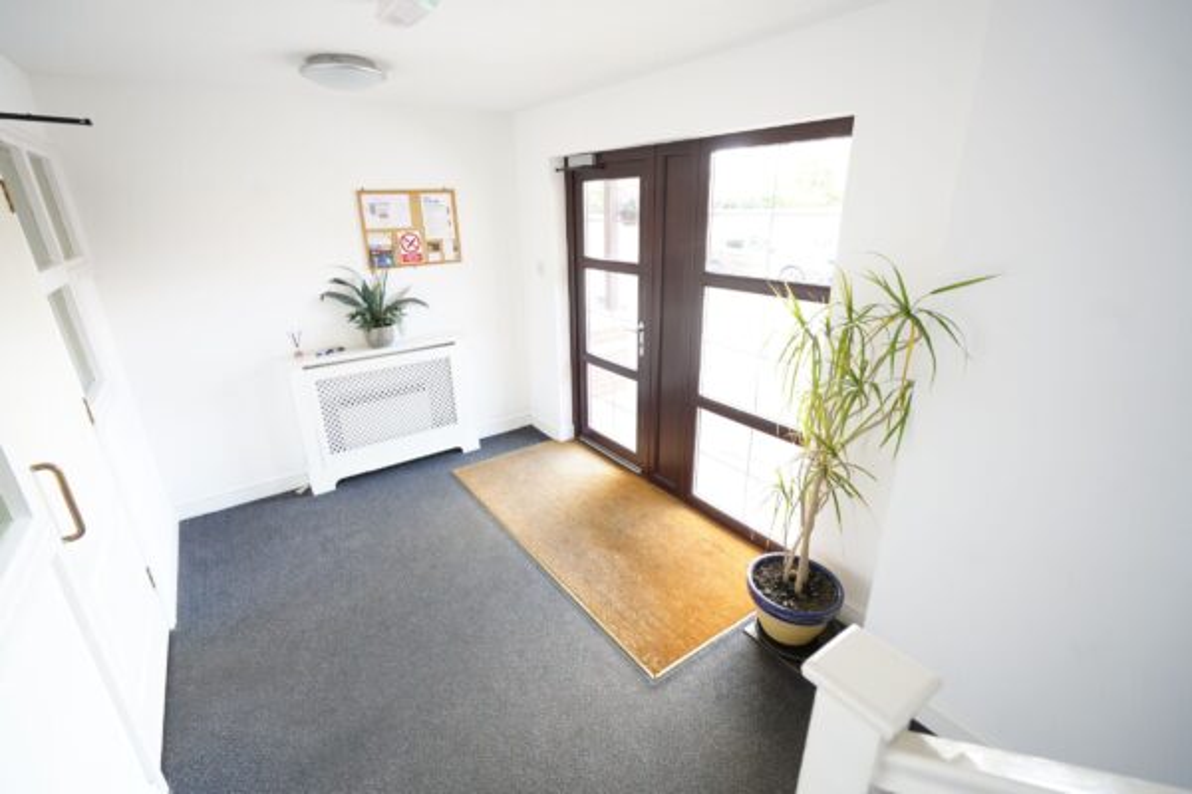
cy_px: 397
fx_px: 530
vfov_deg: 73.7
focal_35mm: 16
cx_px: 596
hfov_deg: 96.7
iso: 400
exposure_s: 1/15
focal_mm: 16
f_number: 4.5
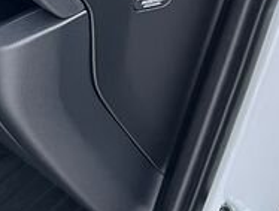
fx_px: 1147
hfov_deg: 11.3
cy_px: -46
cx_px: -409
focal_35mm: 142
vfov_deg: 10.3
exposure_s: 1/67
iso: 125
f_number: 1.6
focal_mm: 5.1
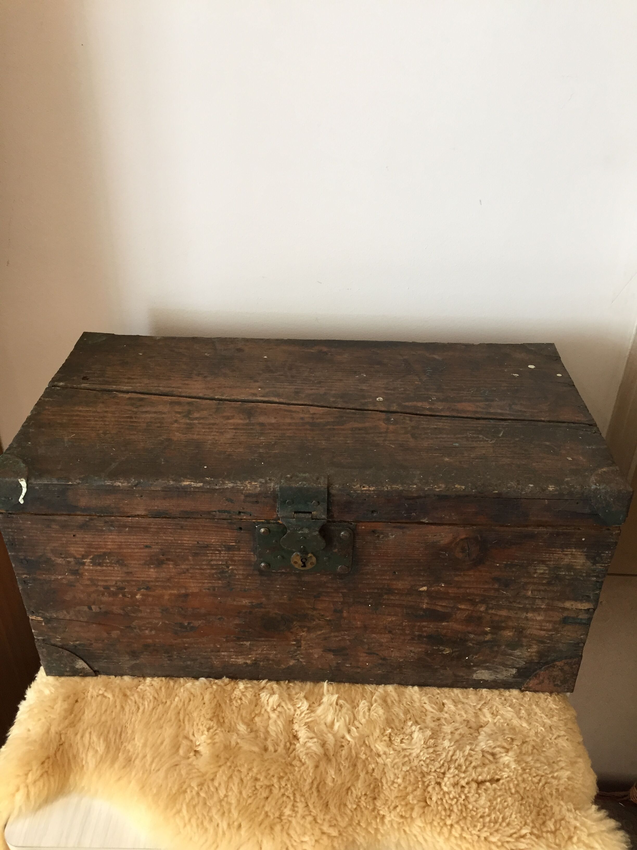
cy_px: 425
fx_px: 712
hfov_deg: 48.2
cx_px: 318
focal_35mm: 29
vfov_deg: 61.7
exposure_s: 1/33
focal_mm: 4.15
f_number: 2.2
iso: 125
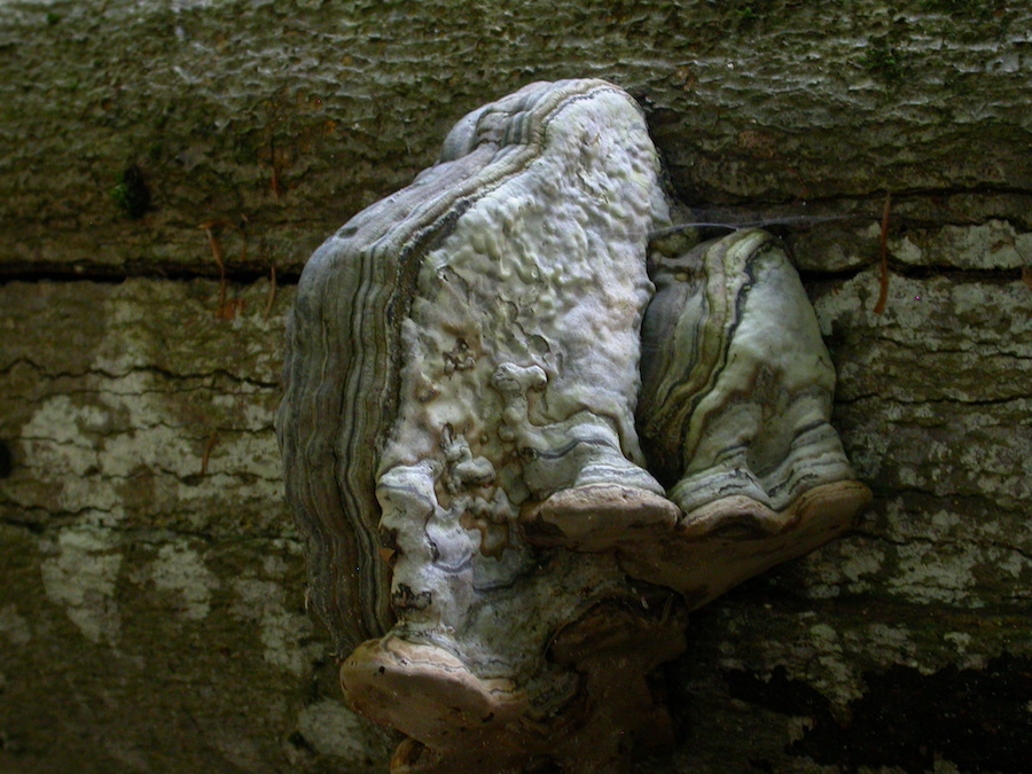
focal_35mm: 86
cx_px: 516
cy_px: 387
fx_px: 2564
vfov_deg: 17.2
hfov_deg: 22.8
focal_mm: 17.8
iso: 200
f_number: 4.1
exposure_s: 1/23.9
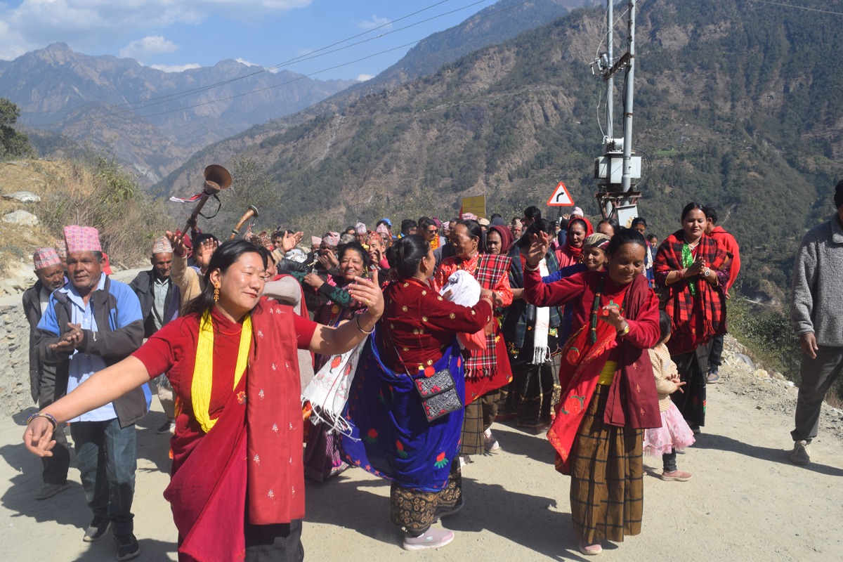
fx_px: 702
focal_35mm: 30
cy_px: 281
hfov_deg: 61.9
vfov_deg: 43.6
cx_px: 422
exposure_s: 1/400
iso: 200
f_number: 10
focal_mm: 20
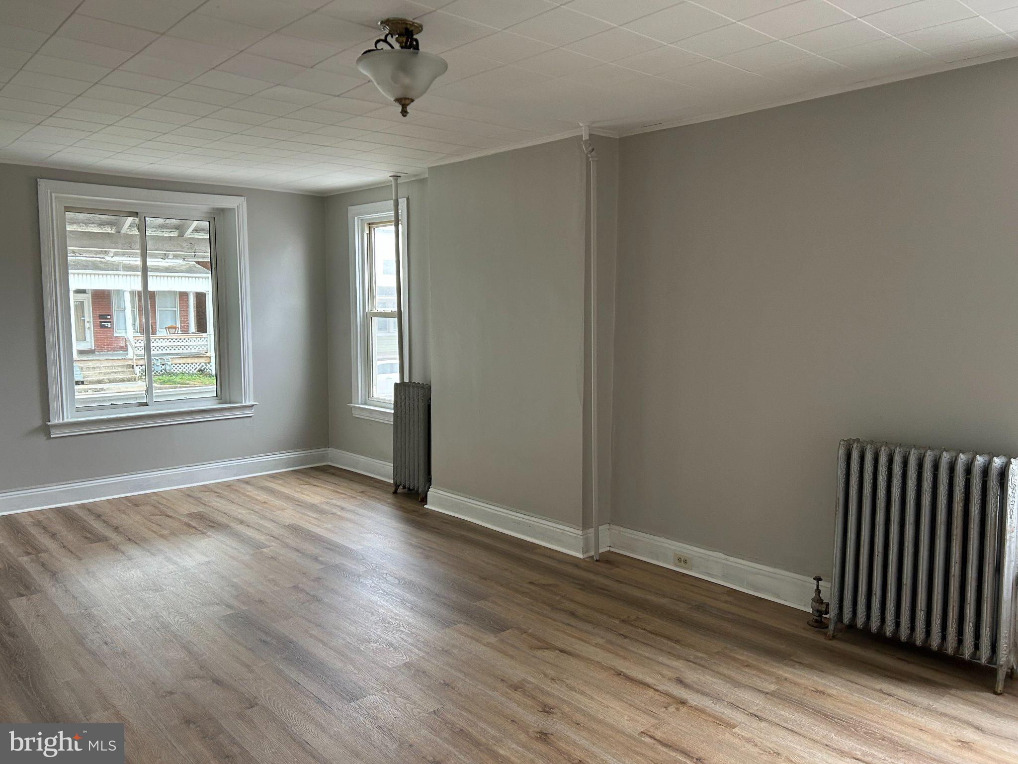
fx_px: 765
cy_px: 382
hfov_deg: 67.3
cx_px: 509
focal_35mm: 26
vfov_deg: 53.1
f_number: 1.5
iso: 125
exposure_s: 1/72
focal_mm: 5.7
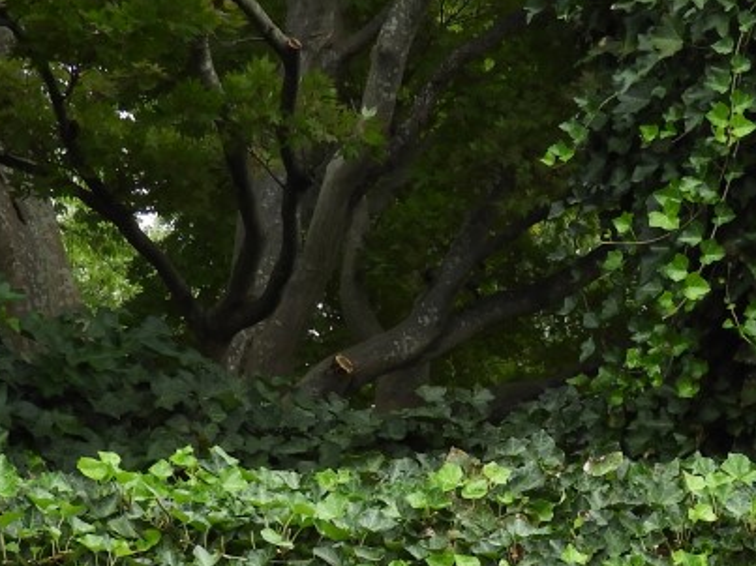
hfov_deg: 13.6
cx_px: 756
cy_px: 922
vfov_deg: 10.0
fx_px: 3122
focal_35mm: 143
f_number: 3.8
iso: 100
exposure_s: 1/200
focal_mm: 7.2
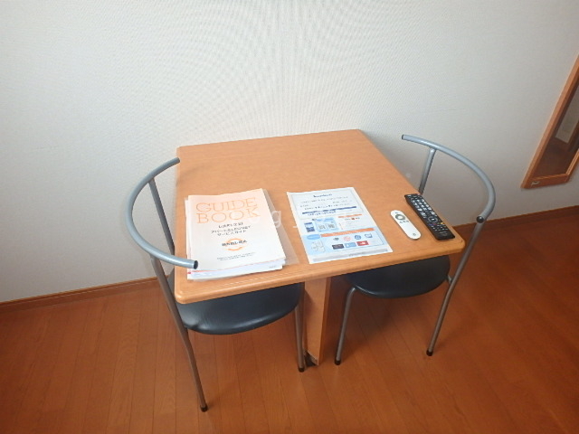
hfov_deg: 79.0
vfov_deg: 63.4
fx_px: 351
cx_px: 290
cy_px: 217
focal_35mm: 21
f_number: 3.5
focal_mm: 3.7
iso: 200
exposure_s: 1/30
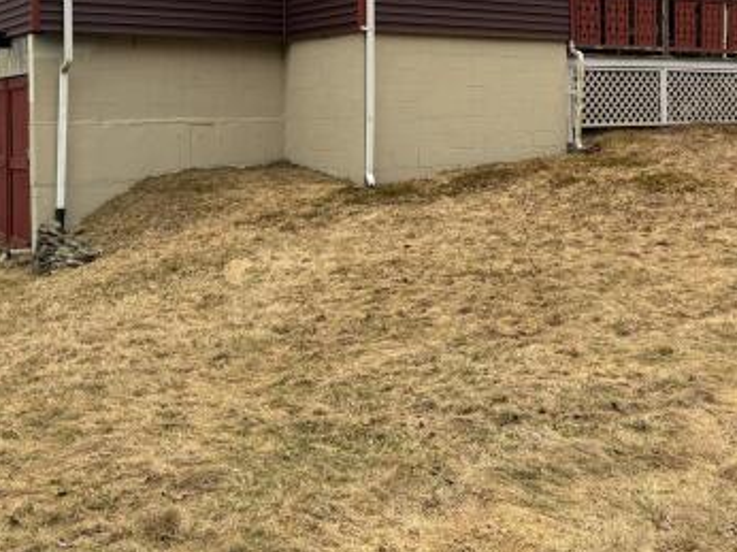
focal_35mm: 50
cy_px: 109
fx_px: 1064
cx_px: 518
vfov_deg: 28.4
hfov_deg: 37.6
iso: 64
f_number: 1.78
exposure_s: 1/167
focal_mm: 6.76
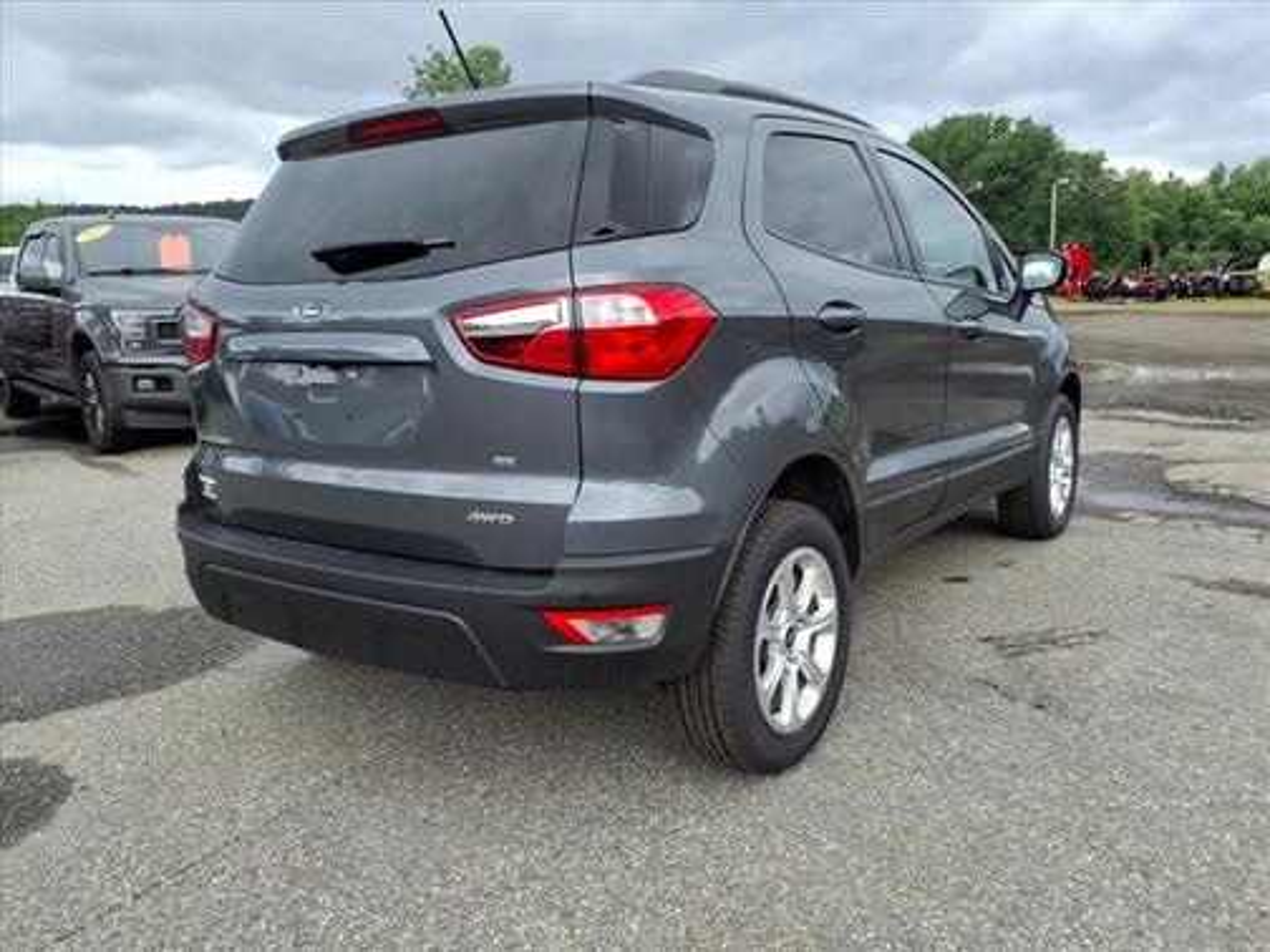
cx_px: 635
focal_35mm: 27
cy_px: 476
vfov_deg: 51.4
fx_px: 991
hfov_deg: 65.3
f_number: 1.9
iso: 40
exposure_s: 1/357
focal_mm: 3.58
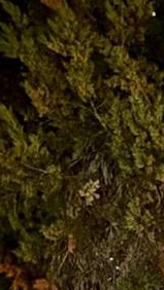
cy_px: 705
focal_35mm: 190
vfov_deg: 9.9
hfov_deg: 4.8
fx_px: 1466
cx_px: 948
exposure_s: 1/9
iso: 1600
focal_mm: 6.76
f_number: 1.78
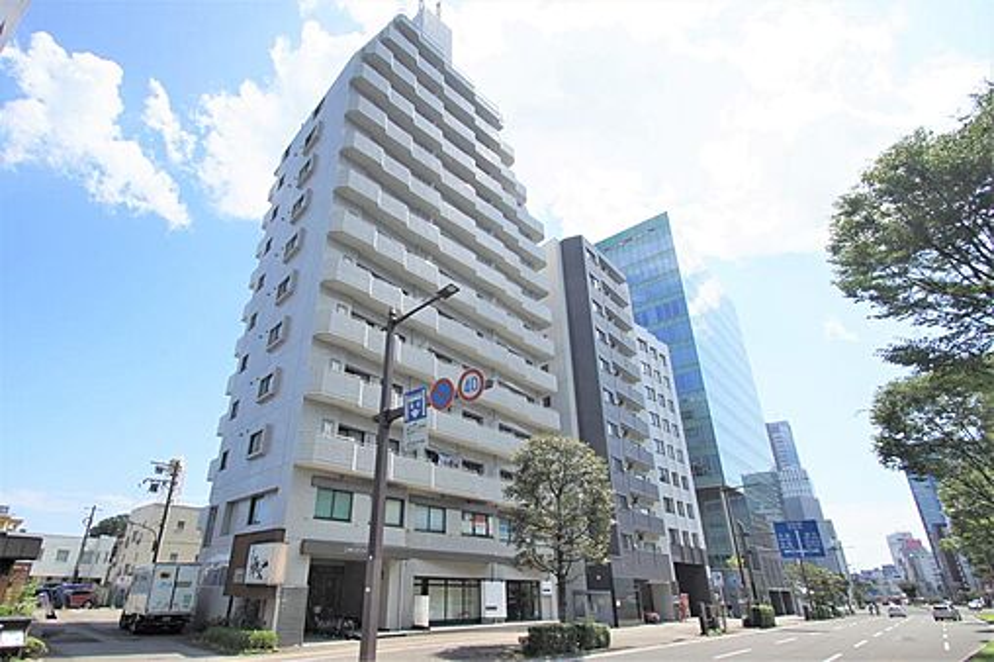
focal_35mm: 15
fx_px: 414
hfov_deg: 100.4
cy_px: 331
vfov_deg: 77.2
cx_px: 497
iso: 100
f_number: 7.1
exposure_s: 1/250
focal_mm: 10
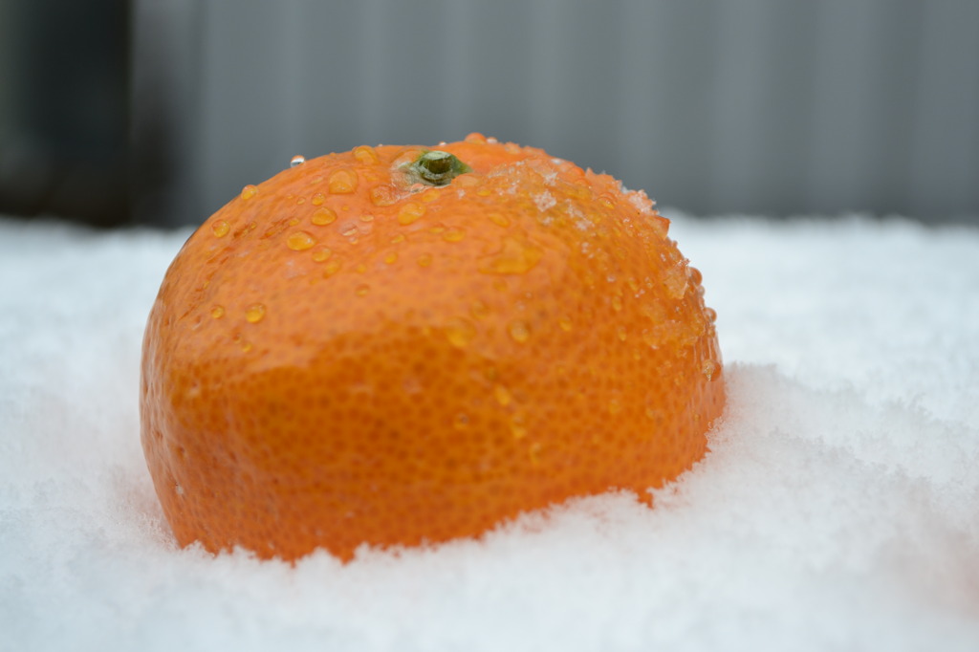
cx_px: 490
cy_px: 326
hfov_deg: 24.6
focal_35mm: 82
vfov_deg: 16.5
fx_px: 2243
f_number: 7.1
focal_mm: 55
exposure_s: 1/80
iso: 100
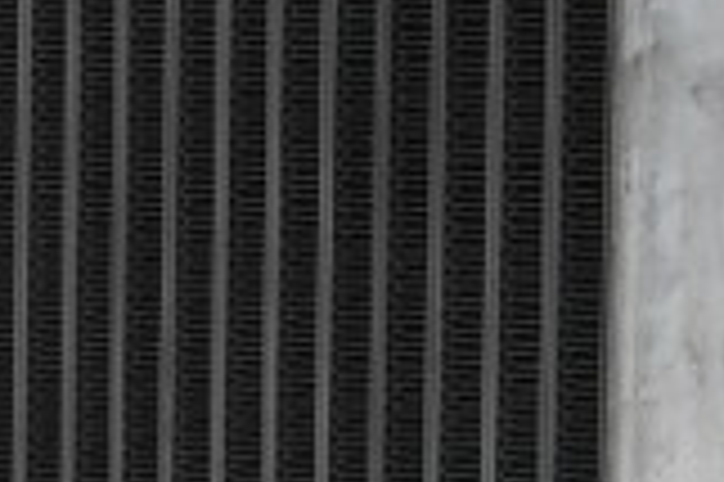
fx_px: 4038
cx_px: 319
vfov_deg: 6.8
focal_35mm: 201
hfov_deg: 10.2
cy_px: 189
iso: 1800
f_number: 5.3
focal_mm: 36
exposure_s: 1/125
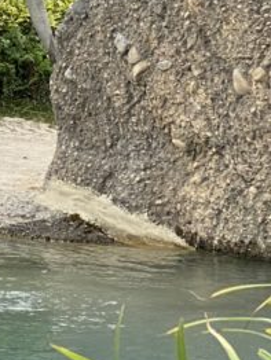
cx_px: -366
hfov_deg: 6.9
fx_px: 2116
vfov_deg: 9.7
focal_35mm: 203
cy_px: 59
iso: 20
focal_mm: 6
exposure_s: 1/786
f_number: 2
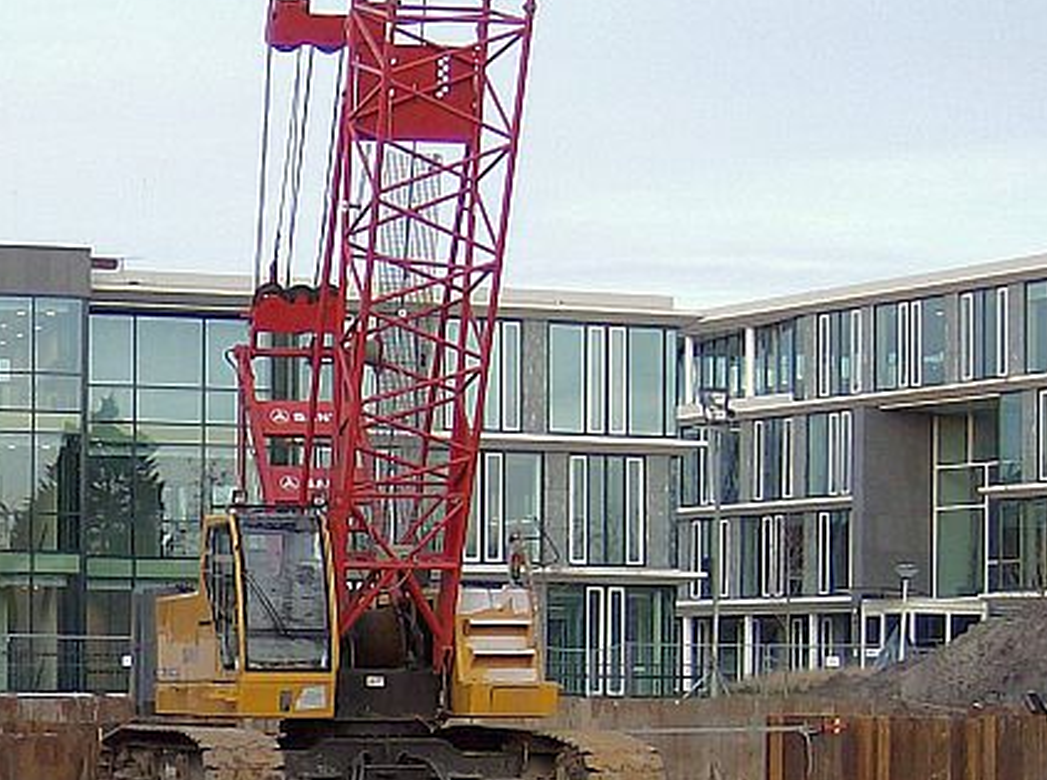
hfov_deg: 20.4
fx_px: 2776
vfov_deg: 15.8
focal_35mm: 92
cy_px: 707
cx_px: -101
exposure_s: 1/125
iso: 100
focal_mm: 6.4
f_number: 2.9
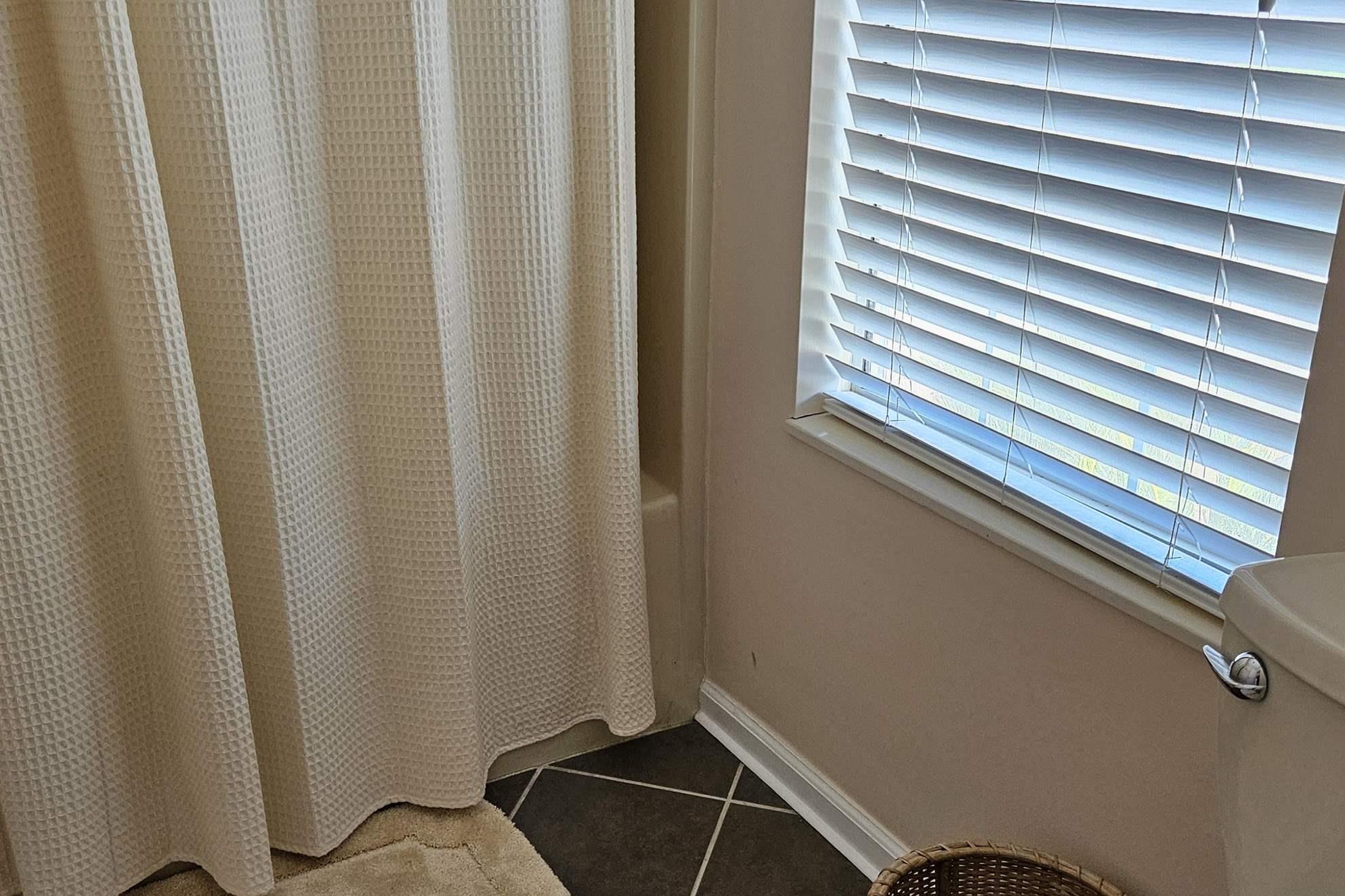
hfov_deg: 51.8
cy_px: 444
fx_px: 1382
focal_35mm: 37
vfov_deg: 35.9
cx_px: 597
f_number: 1.8
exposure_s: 1/170
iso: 250
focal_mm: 5.4
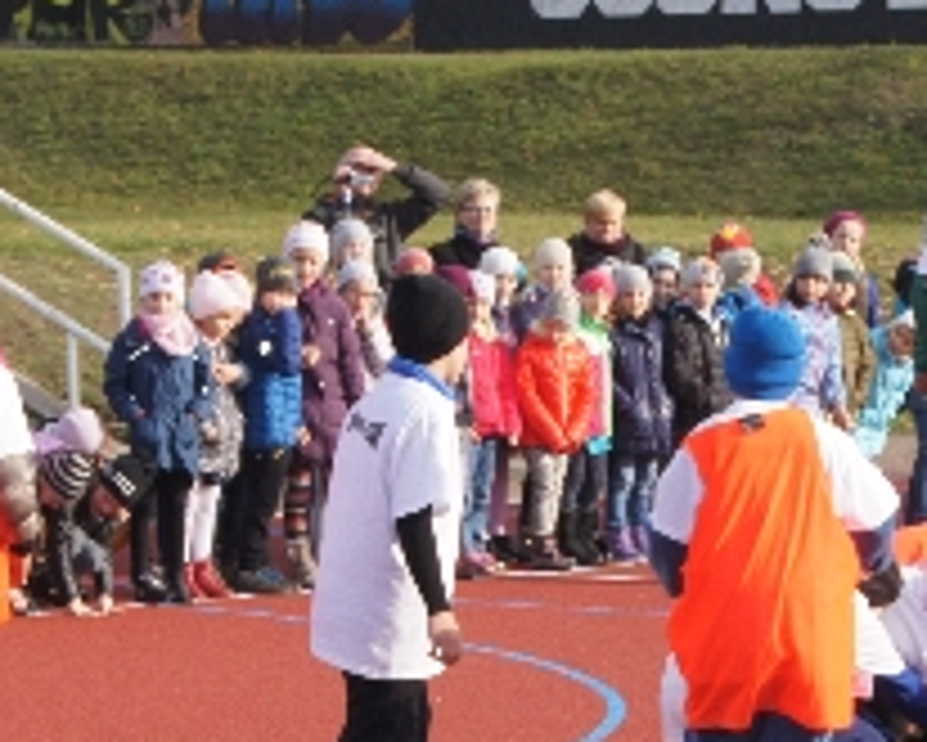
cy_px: 776
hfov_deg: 8.5
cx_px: 770
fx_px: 6186
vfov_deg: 6.8
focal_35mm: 225
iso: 200
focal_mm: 55
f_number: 14
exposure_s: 1/160
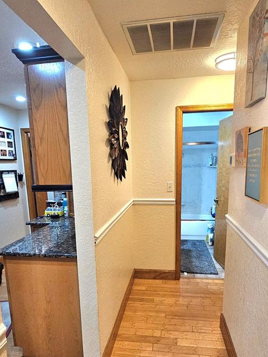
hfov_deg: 58.9
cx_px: 129
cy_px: 214
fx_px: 237
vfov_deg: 73.1
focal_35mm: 23
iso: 250
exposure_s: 1/60.2
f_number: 2.2
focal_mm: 2.2
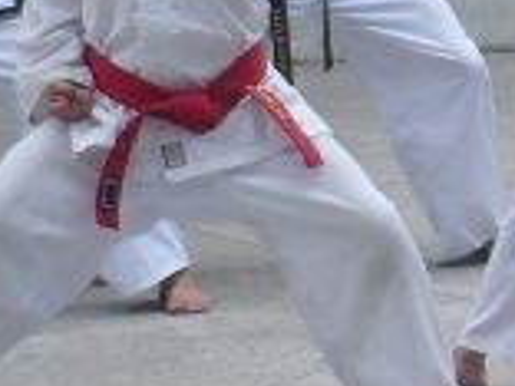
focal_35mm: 230
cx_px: 1416
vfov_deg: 6.4
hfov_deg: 7.7
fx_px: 3422
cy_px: -46
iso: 100
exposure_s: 1/320
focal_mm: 5.8
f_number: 2.8
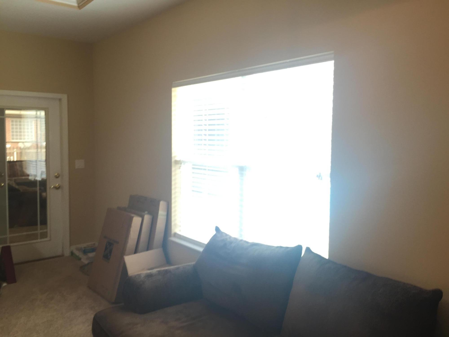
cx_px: 224
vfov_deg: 48.2
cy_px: 168
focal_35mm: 29
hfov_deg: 61.7
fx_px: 376
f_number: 2.2
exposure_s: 1/30
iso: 40
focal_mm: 4.15
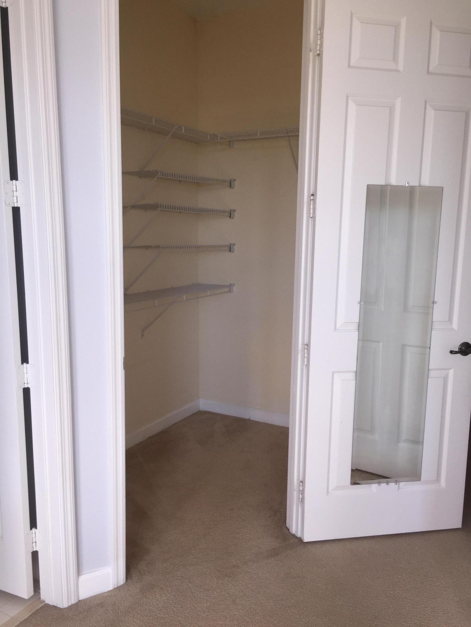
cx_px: 236
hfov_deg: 48.2
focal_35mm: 29
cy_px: 314
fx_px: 526
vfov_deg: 61.7
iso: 32
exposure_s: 1/165
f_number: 2.2
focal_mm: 4.15
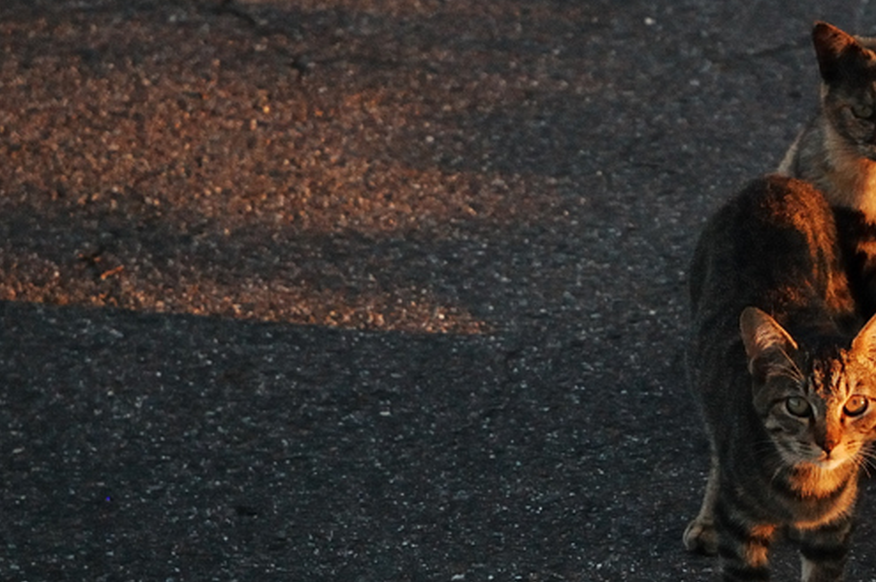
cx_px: 793
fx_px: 5275
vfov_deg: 6.3
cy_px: 394
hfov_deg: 9.5
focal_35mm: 217
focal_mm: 70
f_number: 4.5
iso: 1600
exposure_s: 1/1000
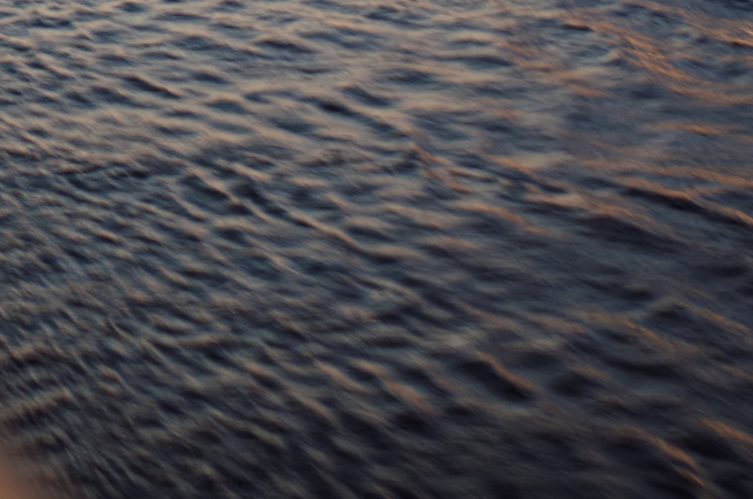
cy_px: -435
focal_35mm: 104
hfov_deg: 17.5
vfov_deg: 11.9
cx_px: -400
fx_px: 2171
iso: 400
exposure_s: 1/10
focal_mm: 18
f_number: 4
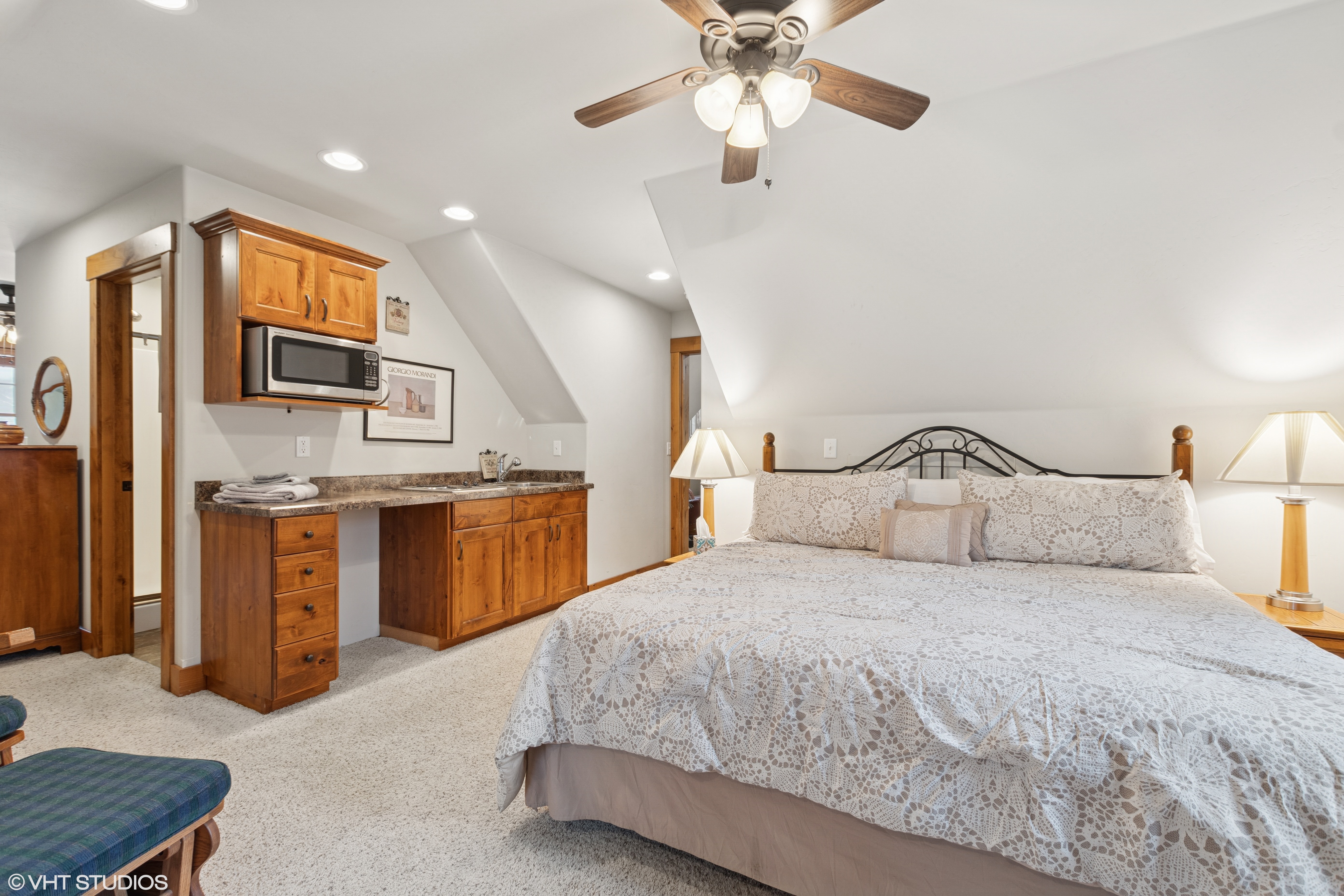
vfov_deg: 77.3
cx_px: 672
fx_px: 560
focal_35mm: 15
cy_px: 448
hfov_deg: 100.4
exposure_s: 1/6
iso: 100
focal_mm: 10
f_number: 6.3
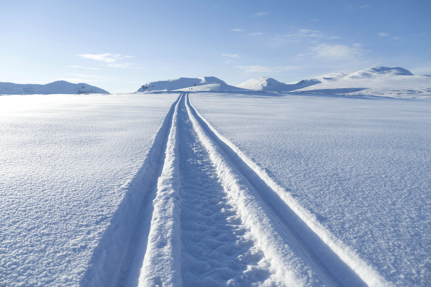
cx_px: 216
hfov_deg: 73.7
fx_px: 287
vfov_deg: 53.1
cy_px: 144
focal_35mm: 24
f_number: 6.3
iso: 100
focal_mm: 24
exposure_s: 1/640
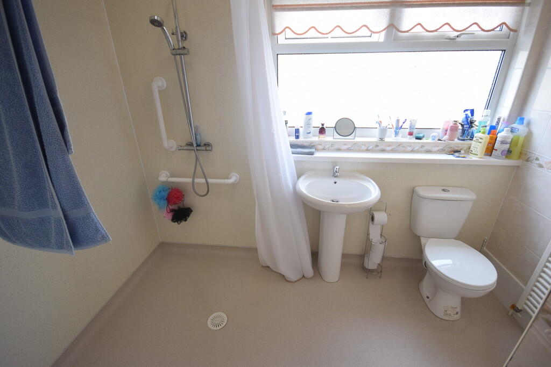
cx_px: 276
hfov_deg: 100.4
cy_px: 184
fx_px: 230
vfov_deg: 77.3
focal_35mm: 15
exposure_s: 1/125
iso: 400
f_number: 5.6
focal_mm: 10
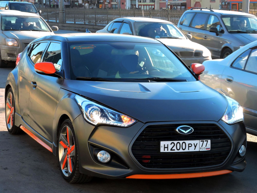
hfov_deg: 24.4
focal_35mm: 80
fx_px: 594
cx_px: 128
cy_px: 96
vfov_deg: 18.4
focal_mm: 14.3
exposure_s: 1/100
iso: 100
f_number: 4.5
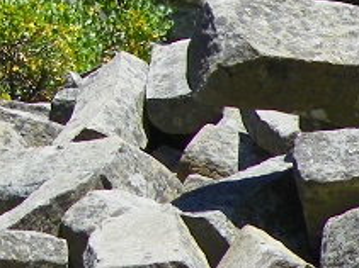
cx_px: -308
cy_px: -299
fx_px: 2923
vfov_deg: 5.2
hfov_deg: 6.8
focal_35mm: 282
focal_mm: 11.8
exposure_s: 1/320
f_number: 4
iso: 64
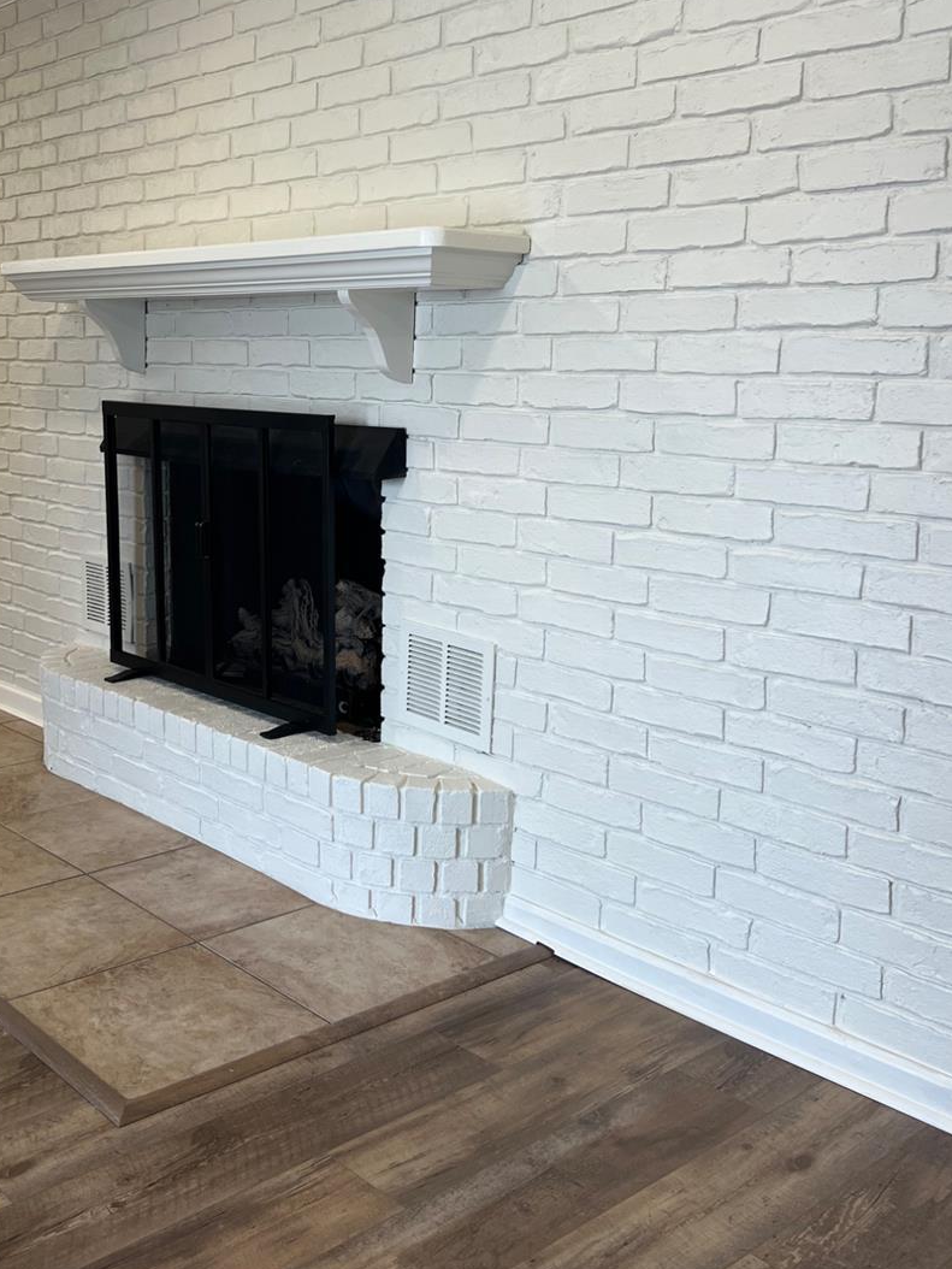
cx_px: 314
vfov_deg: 49.9
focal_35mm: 37
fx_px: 1356
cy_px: 521
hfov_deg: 38.2
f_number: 1.5
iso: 64
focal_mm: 5.7
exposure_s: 1/120
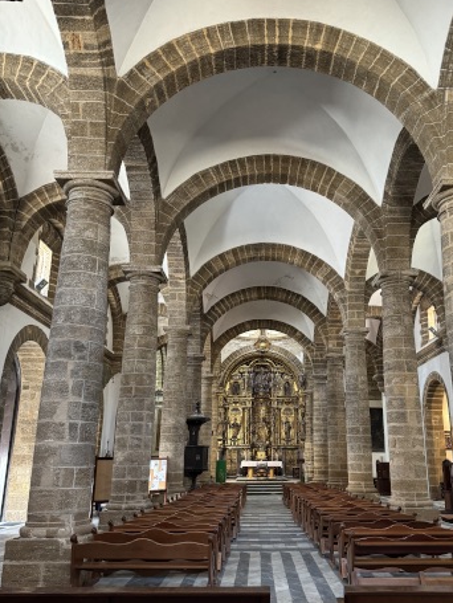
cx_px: 271
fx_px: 505
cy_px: 323
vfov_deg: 61.6
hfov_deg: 48.0
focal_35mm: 29
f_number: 1.78
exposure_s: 1/50
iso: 640
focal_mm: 6.76
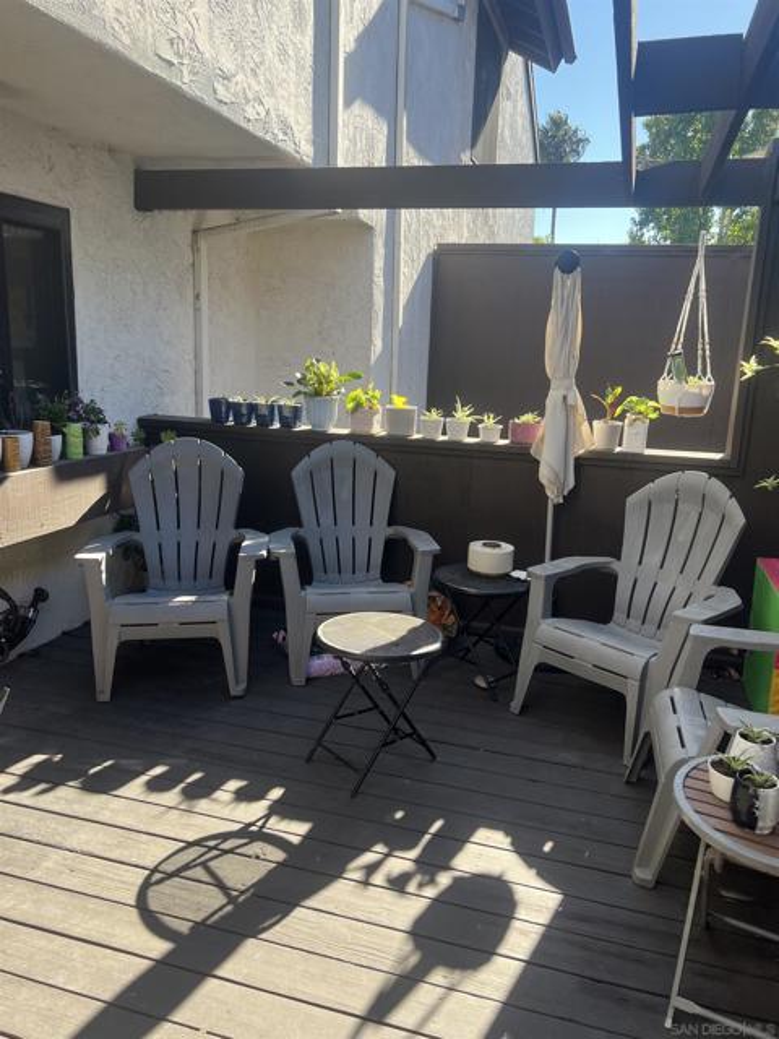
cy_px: 520
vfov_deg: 67.3
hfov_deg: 53.1
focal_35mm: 26
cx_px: 390
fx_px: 780
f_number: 1.5
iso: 50
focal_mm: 5.7
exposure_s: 1/674
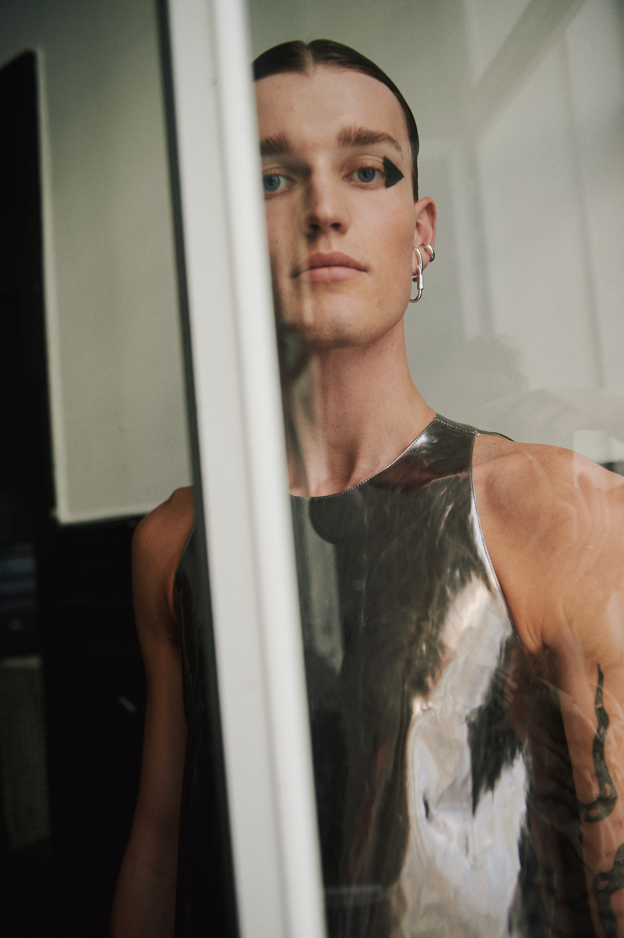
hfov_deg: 42.3
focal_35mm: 31
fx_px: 807
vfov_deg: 60.3
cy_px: 469
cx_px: 312
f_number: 2.8
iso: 640
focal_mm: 31
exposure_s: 1/200
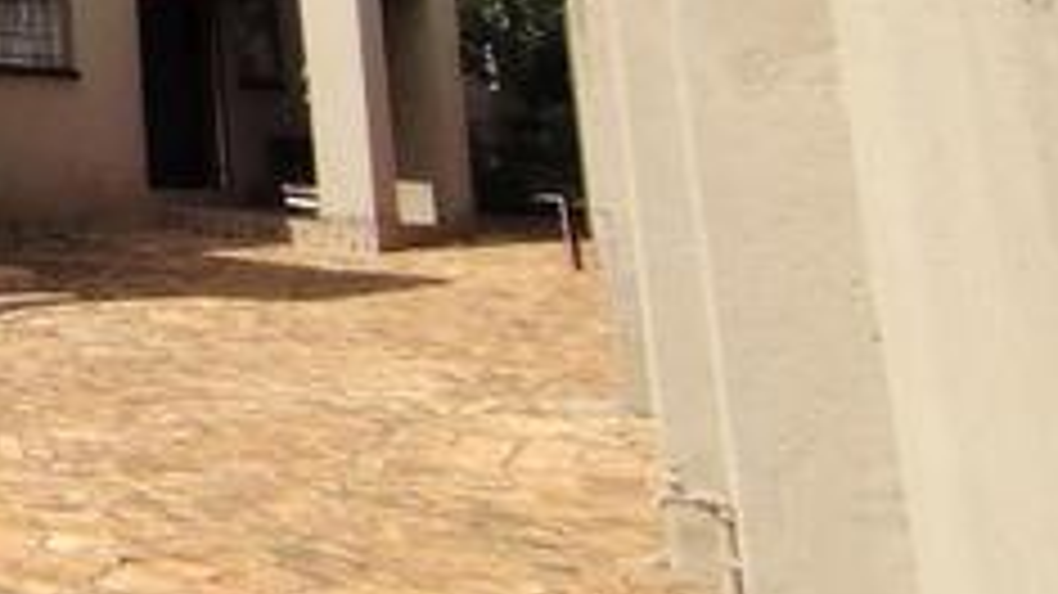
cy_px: -252
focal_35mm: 63
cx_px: -734
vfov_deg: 17.5
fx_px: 1767
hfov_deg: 22.8
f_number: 2.2
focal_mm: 1.43
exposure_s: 1/997
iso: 100
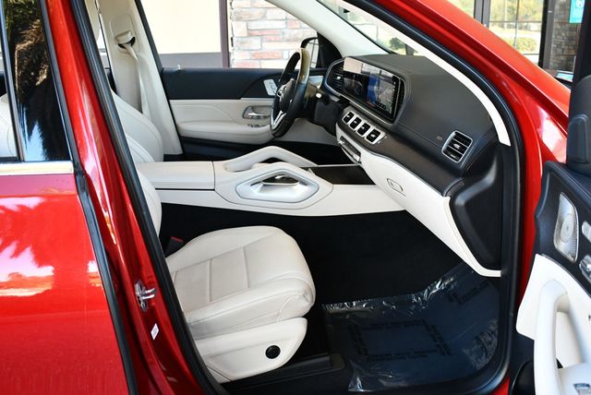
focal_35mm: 36
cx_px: 296
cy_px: 198
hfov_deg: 53.1
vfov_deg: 36.9
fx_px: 592
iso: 800
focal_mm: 18
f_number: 3.5
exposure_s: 1/250
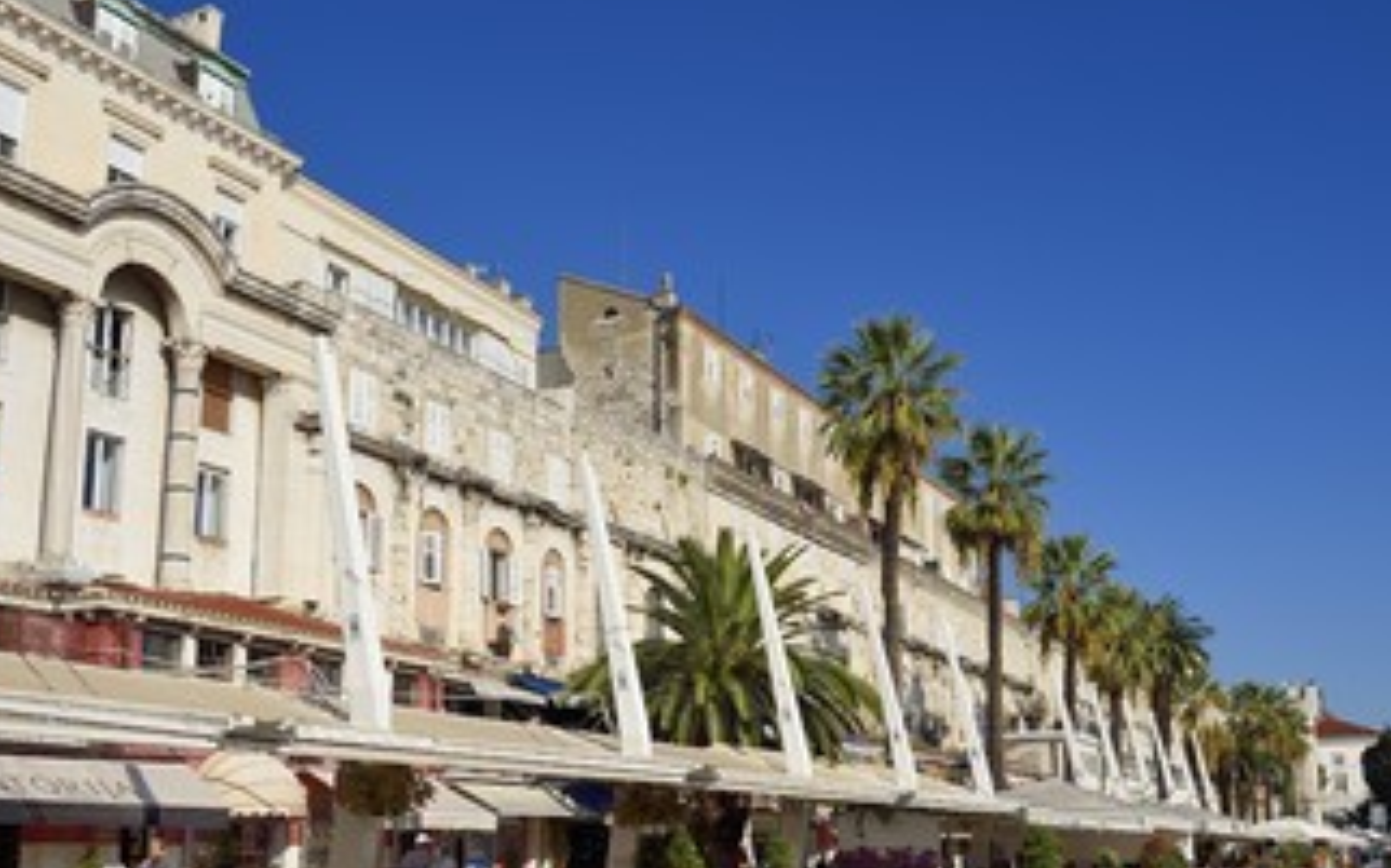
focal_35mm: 40
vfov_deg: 31.8
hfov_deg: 49.3
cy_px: 553
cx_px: 646
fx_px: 1516
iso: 200
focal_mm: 30
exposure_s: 1/800
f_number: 10
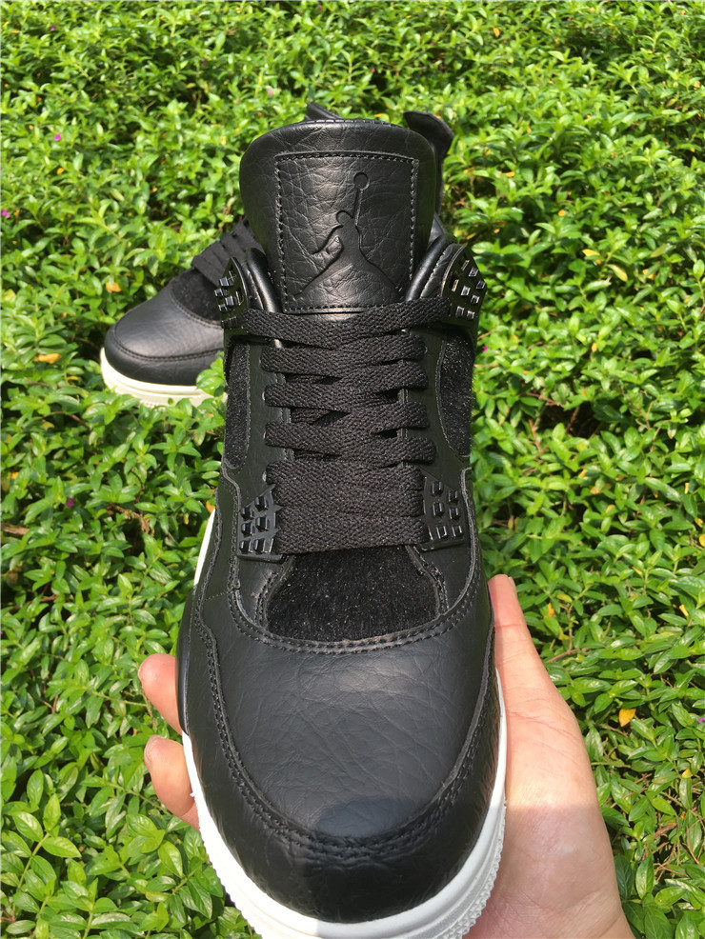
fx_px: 787
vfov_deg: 61.6
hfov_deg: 48.2
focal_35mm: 29
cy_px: 470
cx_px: 352
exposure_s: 1/549
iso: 25
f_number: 2.2
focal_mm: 4.15
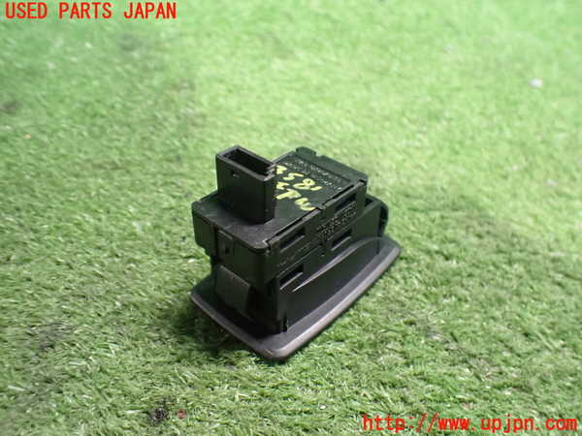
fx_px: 504
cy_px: 218
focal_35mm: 30
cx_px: 291
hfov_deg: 60.0
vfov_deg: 46.8
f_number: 2.3
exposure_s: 1/30
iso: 1250
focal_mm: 5.4
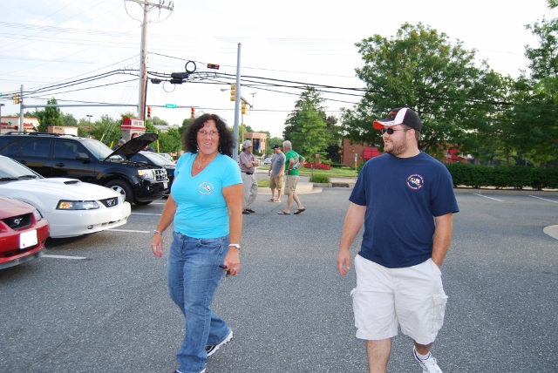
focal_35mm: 34
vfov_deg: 38.4
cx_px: 279
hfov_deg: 55.1
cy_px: 186
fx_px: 535
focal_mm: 23
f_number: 3.8
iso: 100
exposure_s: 1/160
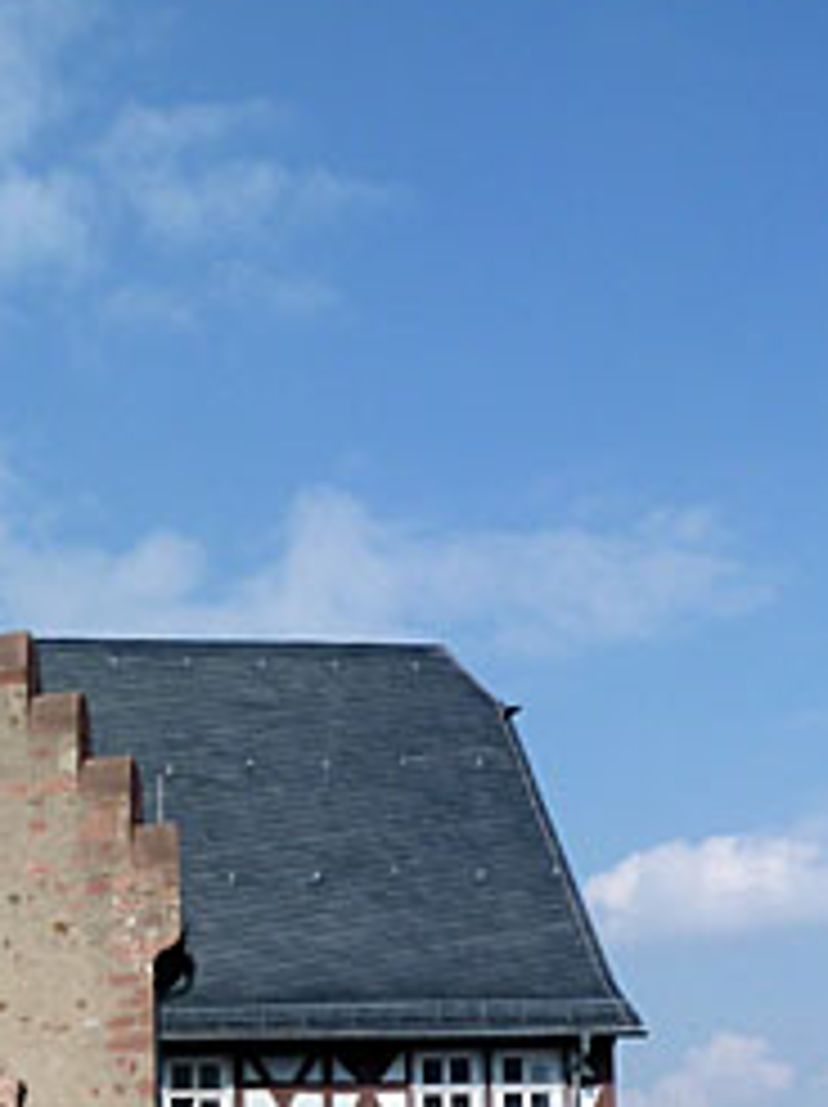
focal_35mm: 61
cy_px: 1287
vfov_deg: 28.2
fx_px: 1949
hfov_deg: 22.6
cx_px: -76
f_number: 5.6
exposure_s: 1/400
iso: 80
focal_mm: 4.1
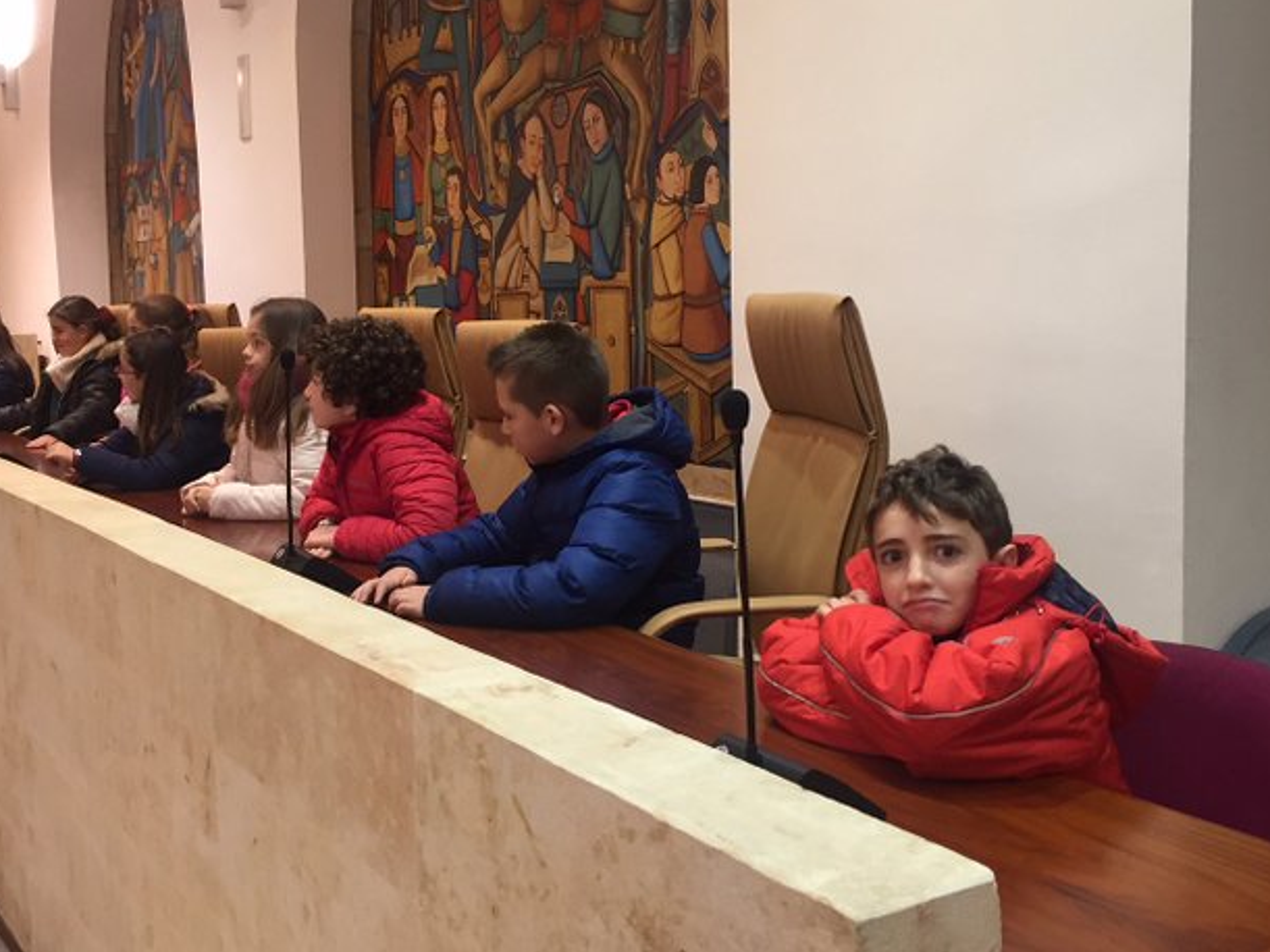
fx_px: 1394
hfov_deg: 48.6
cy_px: 445
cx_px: 486
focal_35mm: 38
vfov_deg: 37.7
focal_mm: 4.15
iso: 125
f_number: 2.2
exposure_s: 1/33
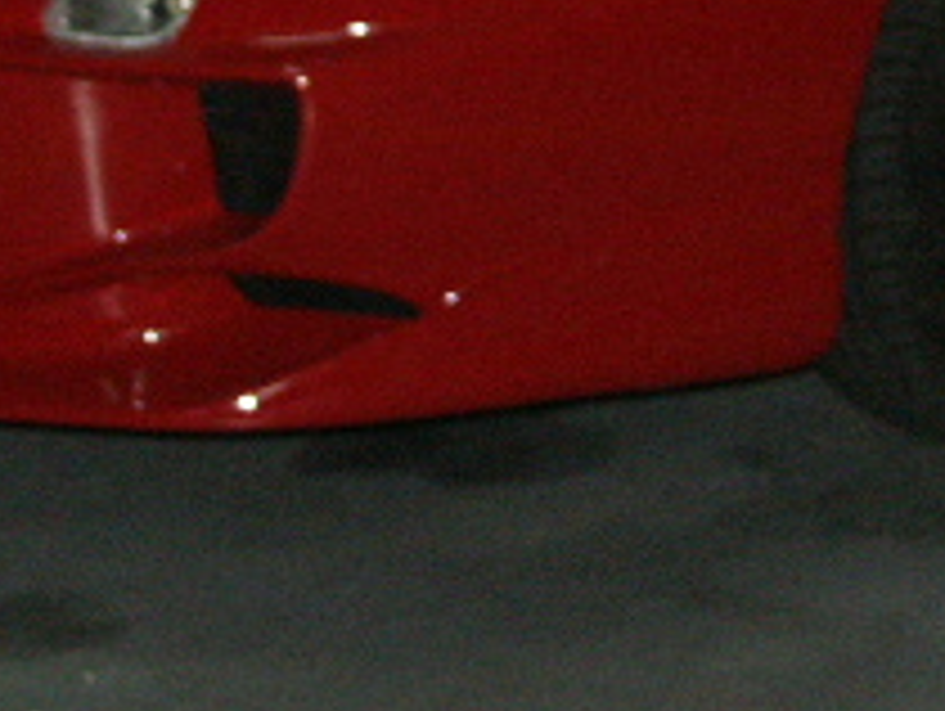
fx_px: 5821
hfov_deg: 9.3
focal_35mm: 213
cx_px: 522
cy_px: -238
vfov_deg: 6.9
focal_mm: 17.47
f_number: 3.5
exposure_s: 1/60
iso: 200
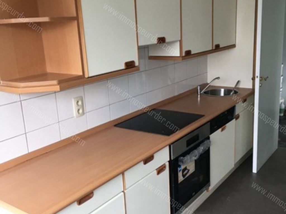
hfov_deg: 61.7
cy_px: 107
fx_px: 240
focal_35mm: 29
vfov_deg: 48.2
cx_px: 143
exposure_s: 1/33
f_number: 2.2
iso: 25
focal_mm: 4.15
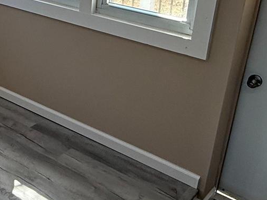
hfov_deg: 31.8
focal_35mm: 57
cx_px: 16
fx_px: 440
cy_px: 50
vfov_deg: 25.4
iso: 64
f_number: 2.2
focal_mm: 2.22
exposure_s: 1/126
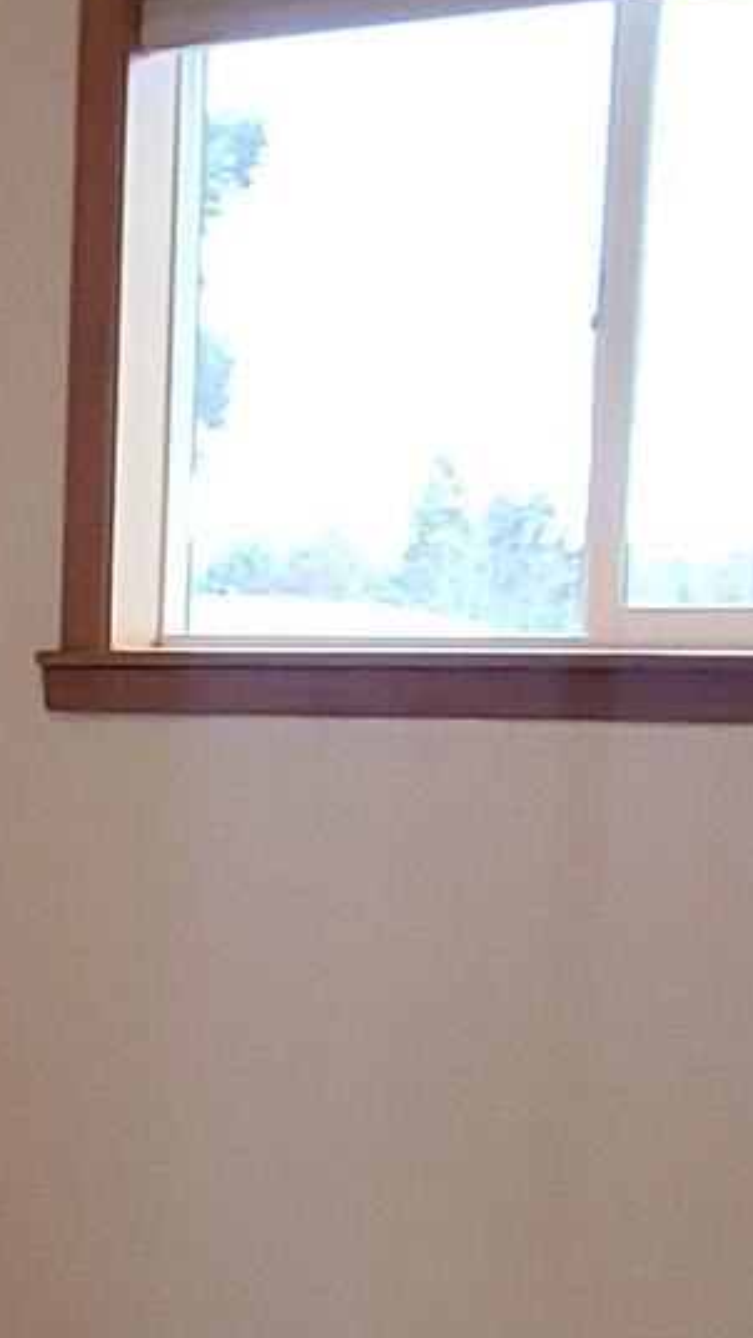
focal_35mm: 81
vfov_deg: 25.0
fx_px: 2876
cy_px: 1321
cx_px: -269
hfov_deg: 14.2
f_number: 2.2
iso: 100
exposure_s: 1/60
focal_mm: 2.2
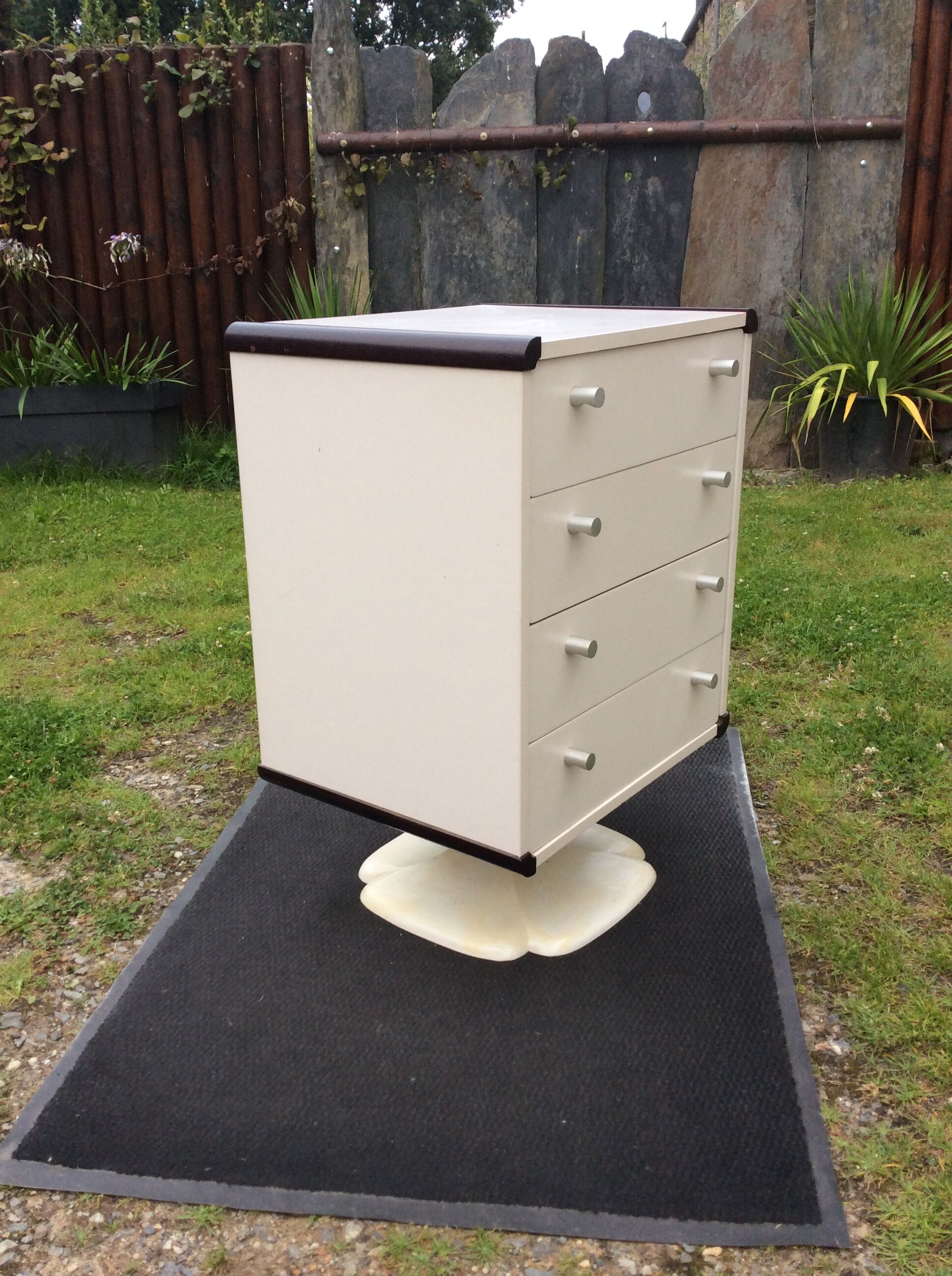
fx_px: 1177
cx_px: 476
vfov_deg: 56.9
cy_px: 638
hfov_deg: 44.1
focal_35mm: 32
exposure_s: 1/50
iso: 32
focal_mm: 3.3
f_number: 2.4
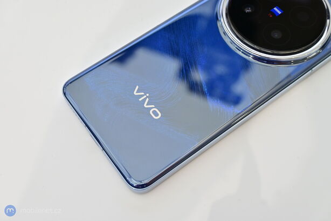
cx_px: 166
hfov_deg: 46.4
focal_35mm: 42
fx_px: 386
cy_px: 110
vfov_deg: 31.9
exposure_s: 1/100
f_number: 5
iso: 320
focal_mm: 28
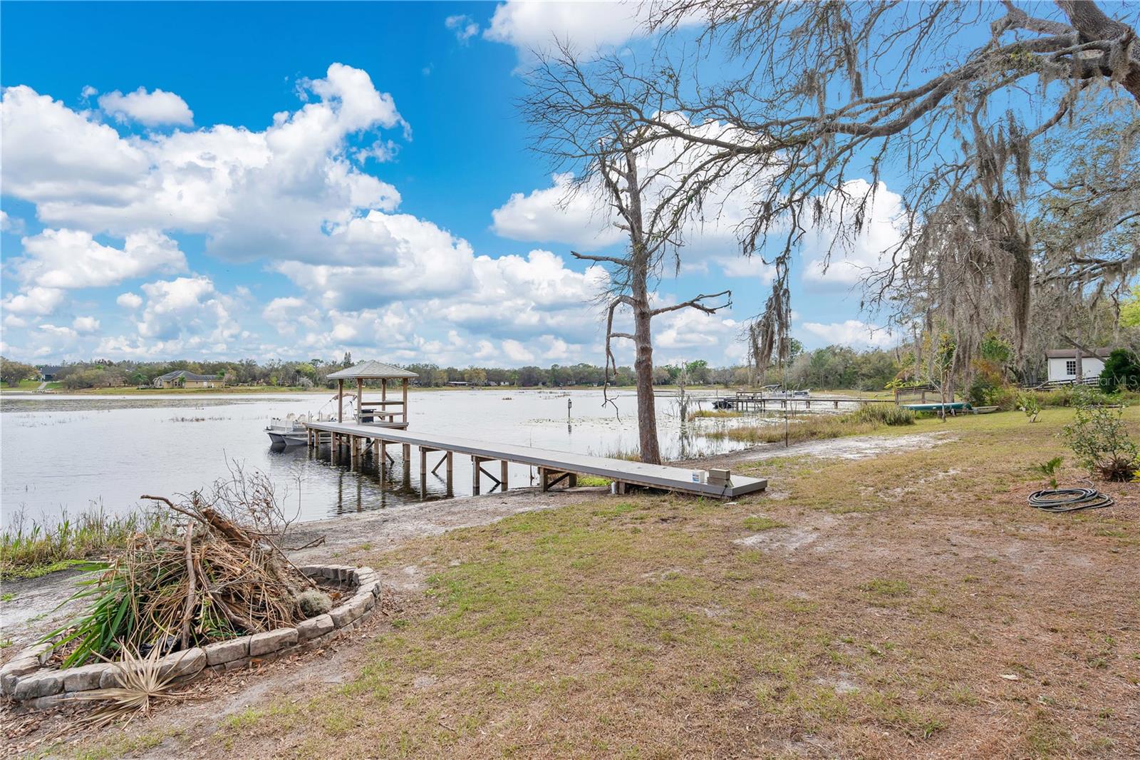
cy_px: 380
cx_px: 570
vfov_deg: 73.7
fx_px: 507
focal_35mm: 16
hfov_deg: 96.7
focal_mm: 16
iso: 100
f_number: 8
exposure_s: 1/400
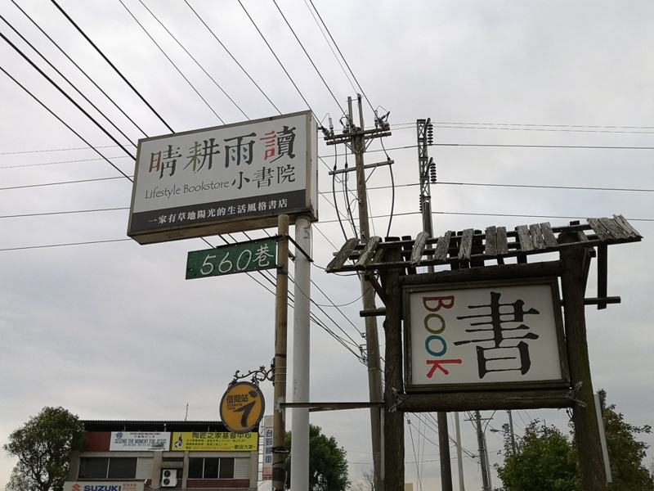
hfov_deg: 54.0
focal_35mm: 34
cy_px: 246
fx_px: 642
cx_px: 327
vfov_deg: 41.8
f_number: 1.8
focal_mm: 3.95
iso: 50
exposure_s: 1/376
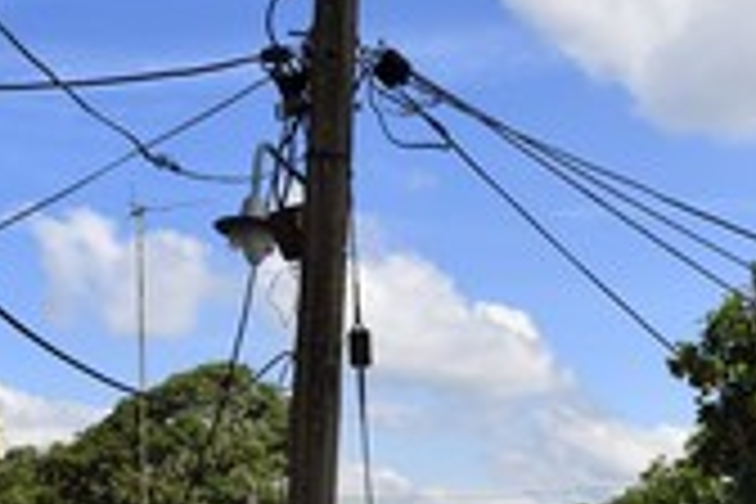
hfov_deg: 28.4
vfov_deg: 18.5
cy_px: 603
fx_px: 1470
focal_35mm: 70
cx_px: 567
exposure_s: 1/250
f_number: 14
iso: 200
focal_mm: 28
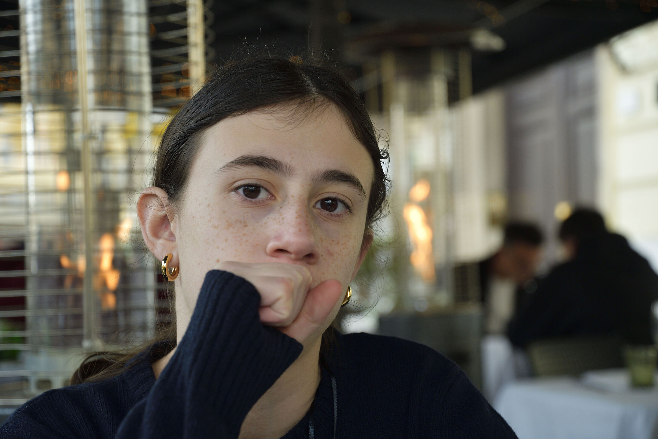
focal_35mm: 75
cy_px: 220
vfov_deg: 18.2
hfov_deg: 27.0
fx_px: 1371
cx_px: 329
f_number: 3.5
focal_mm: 50
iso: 400
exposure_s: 1/200
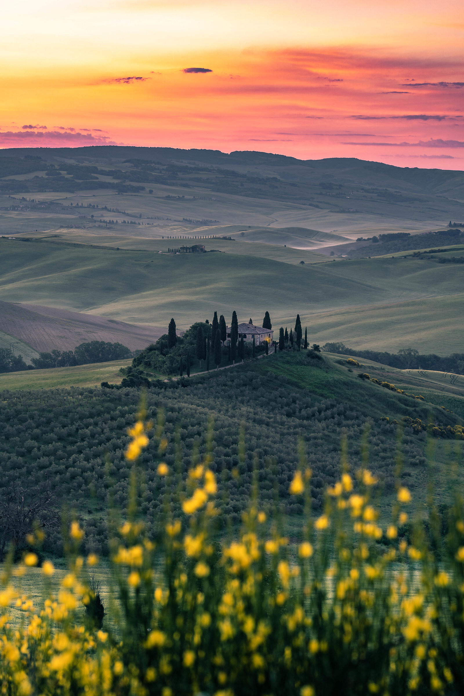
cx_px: 232
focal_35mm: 114
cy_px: 348
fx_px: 2204
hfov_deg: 12.0
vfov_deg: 17.9
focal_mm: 114
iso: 100
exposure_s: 1/5
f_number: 8
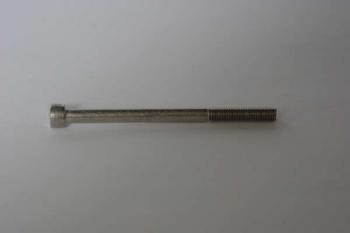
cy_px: 116
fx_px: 1167
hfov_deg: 17.1
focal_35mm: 120
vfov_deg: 11.4
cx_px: 175
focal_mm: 80
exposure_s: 1/90
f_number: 5.6
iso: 800
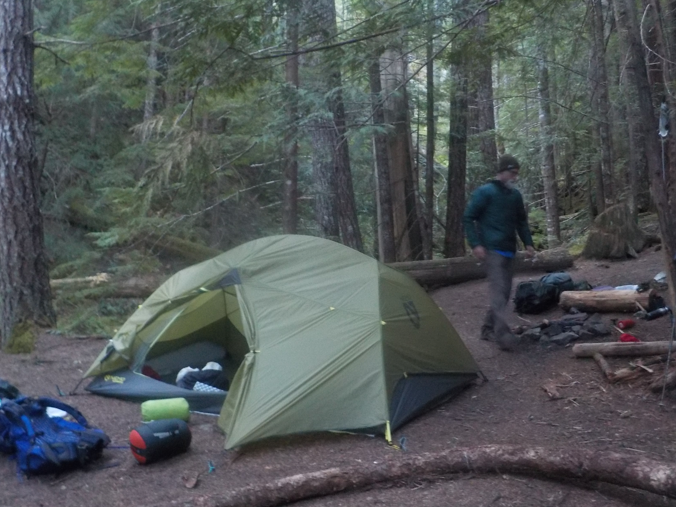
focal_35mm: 35
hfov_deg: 52.6
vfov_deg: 40.7
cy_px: 262
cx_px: 337
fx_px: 683
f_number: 3.3
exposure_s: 1/8
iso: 560
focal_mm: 4.1
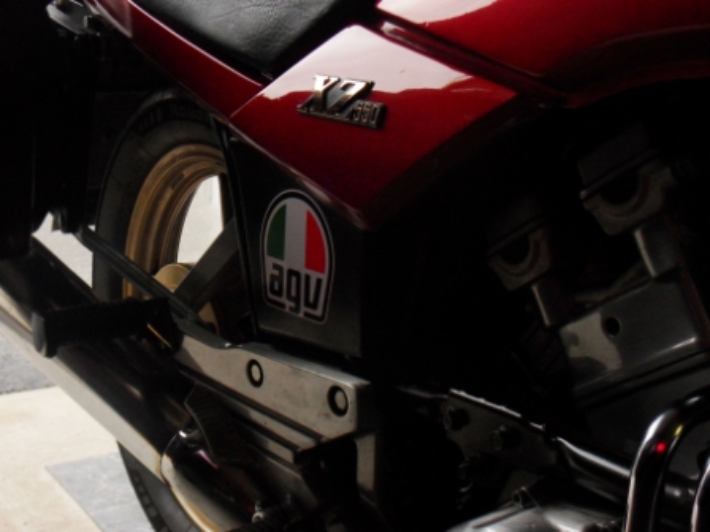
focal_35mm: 52
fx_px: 1067
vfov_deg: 28.0
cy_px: 266
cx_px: 355
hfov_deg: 36.8
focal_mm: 9.1
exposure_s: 1/45
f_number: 4.5
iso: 240
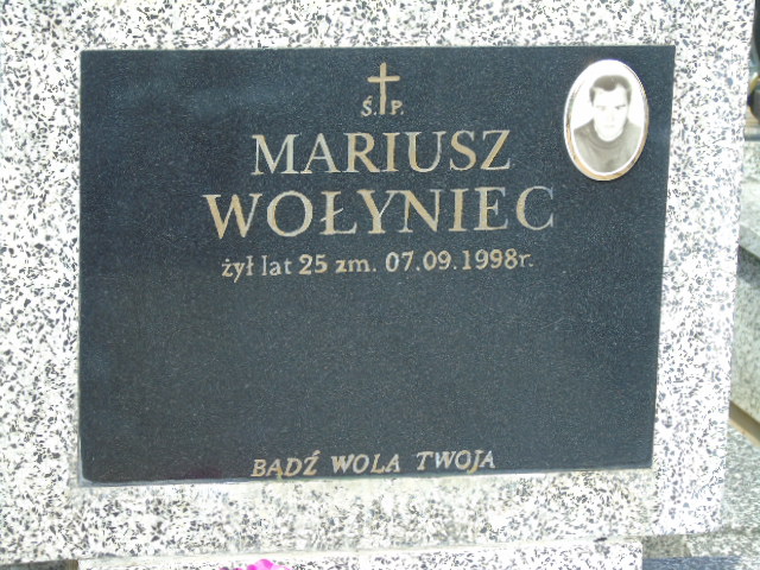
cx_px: 380
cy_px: 285
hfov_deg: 13.9
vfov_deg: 10.4
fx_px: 3118
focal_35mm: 142
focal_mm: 25
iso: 80
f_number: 4.7
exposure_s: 1/160
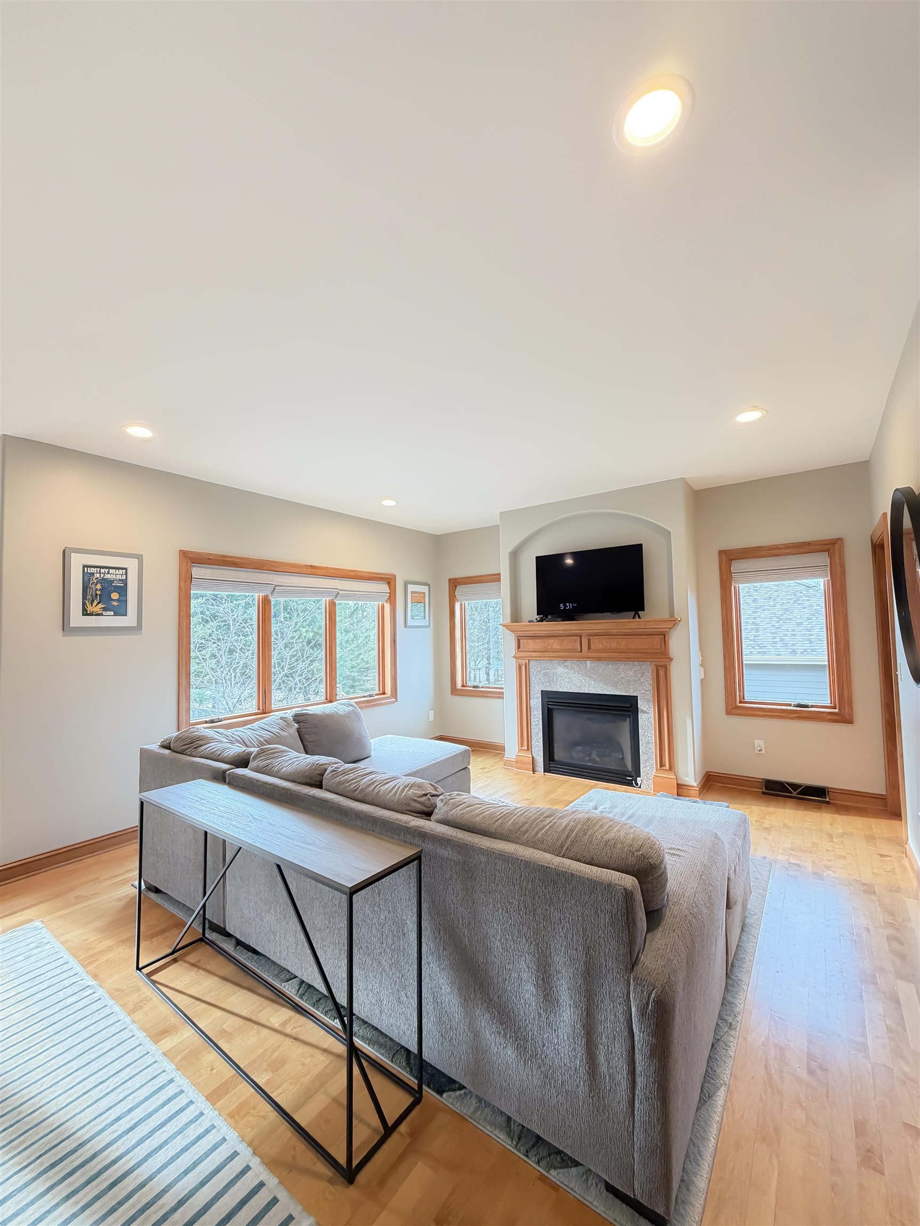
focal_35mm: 14
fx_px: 496
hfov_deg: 85.7
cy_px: 613
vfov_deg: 102.1
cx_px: 460
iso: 320
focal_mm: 2.22
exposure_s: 1/60
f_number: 2.2
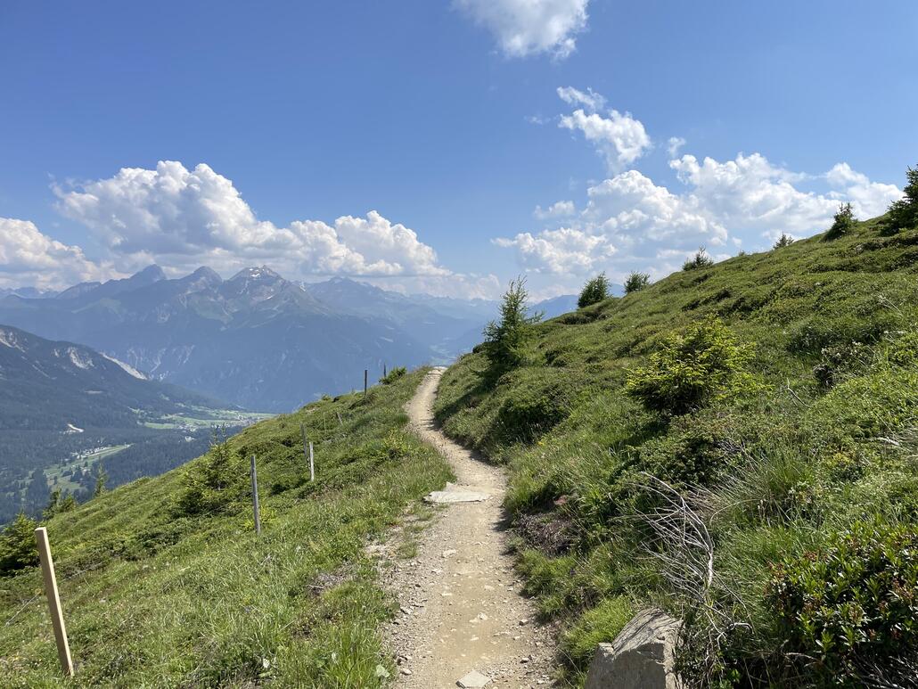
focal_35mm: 26
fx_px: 690
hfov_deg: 67.3
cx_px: 459
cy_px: 344
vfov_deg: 53.1
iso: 32
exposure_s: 1/5051
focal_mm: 4.2
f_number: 1.6
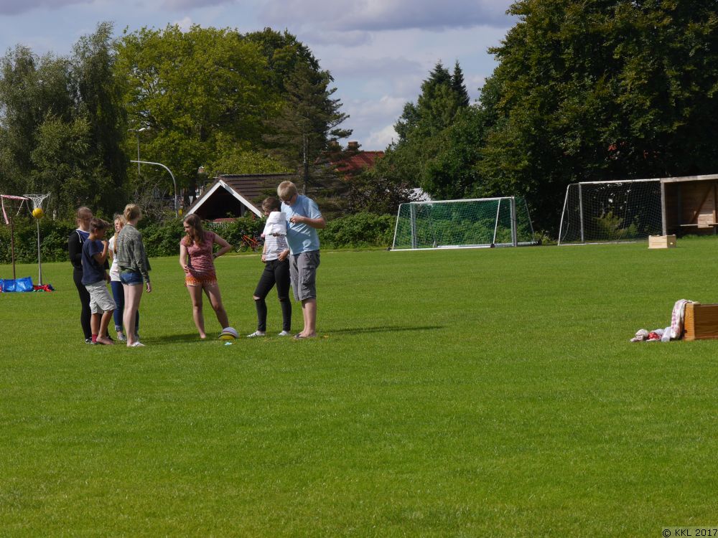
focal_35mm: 122
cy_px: 269
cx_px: 359
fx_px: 2531
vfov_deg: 12.1
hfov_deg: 16.1
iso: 160
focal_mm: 61
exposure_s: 1/640
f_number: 7.1
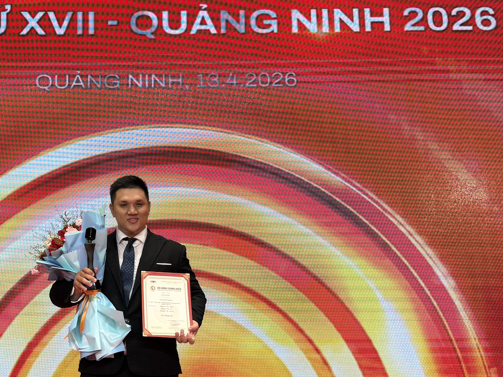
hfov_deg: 36.1
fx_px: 755
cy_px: 156
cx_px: 134
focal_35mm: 52
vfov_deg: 28.0
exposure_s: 1/145
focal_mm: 6.76
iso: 50
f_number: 1.78
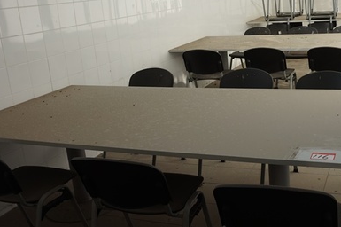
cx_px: 232
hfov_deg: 42.9
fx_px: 426
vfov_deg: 29.7
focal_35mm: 45
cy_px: 91
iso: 100
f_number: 5.6
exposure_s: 1/200
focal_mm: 16
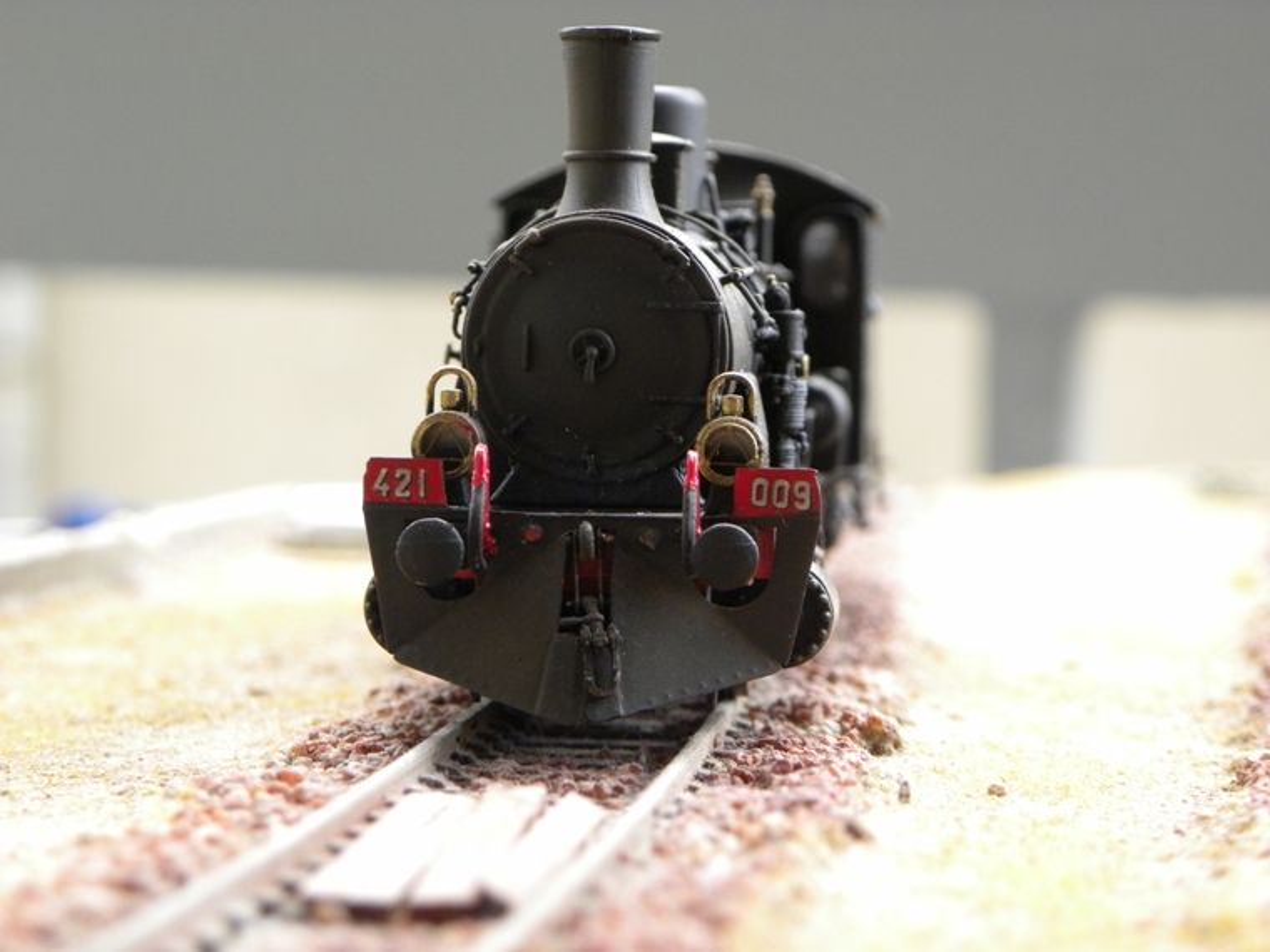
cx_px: 635
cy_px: 476
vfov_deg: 12.7
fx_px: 4293
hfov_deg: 16.8
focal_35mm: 117
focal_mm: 20.8
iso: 244
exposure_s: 1/60
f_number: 4
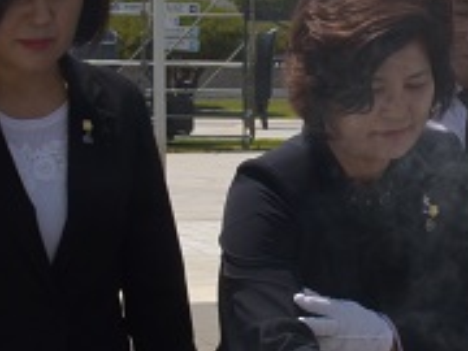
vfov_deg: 9.9
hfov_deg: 13.1
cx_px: 393
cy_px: 183
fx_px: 2028
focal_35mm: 150
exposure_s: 1/320
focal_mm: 28
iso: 500
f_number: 20
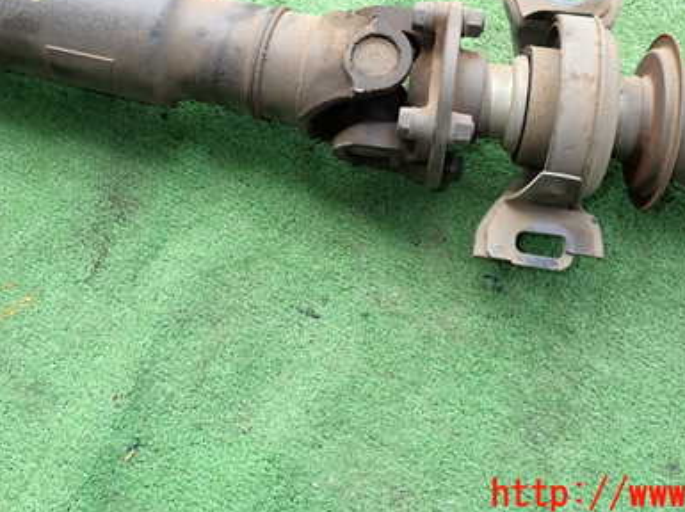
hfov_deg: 47.9
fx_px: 771
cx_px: 359
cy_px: 117
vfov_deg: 35.8
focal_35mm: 39
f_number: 2.8
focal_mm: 4.5
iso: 100
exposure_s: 1/200
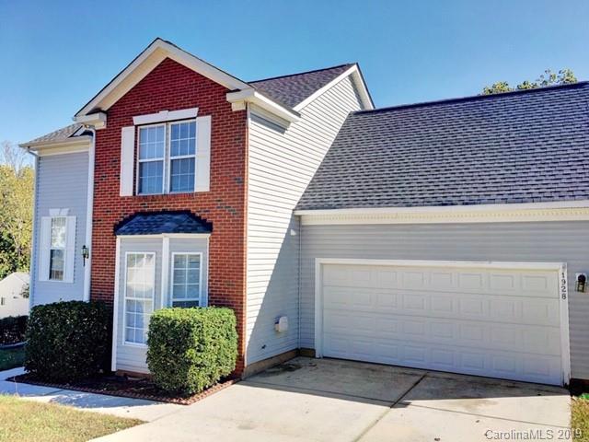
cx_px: 294
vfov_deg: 48.2
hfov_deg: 61.7
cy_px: 221
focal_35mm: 29
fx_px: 493
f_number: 2.2
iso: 25
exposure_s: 1/1570
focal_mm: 4.15
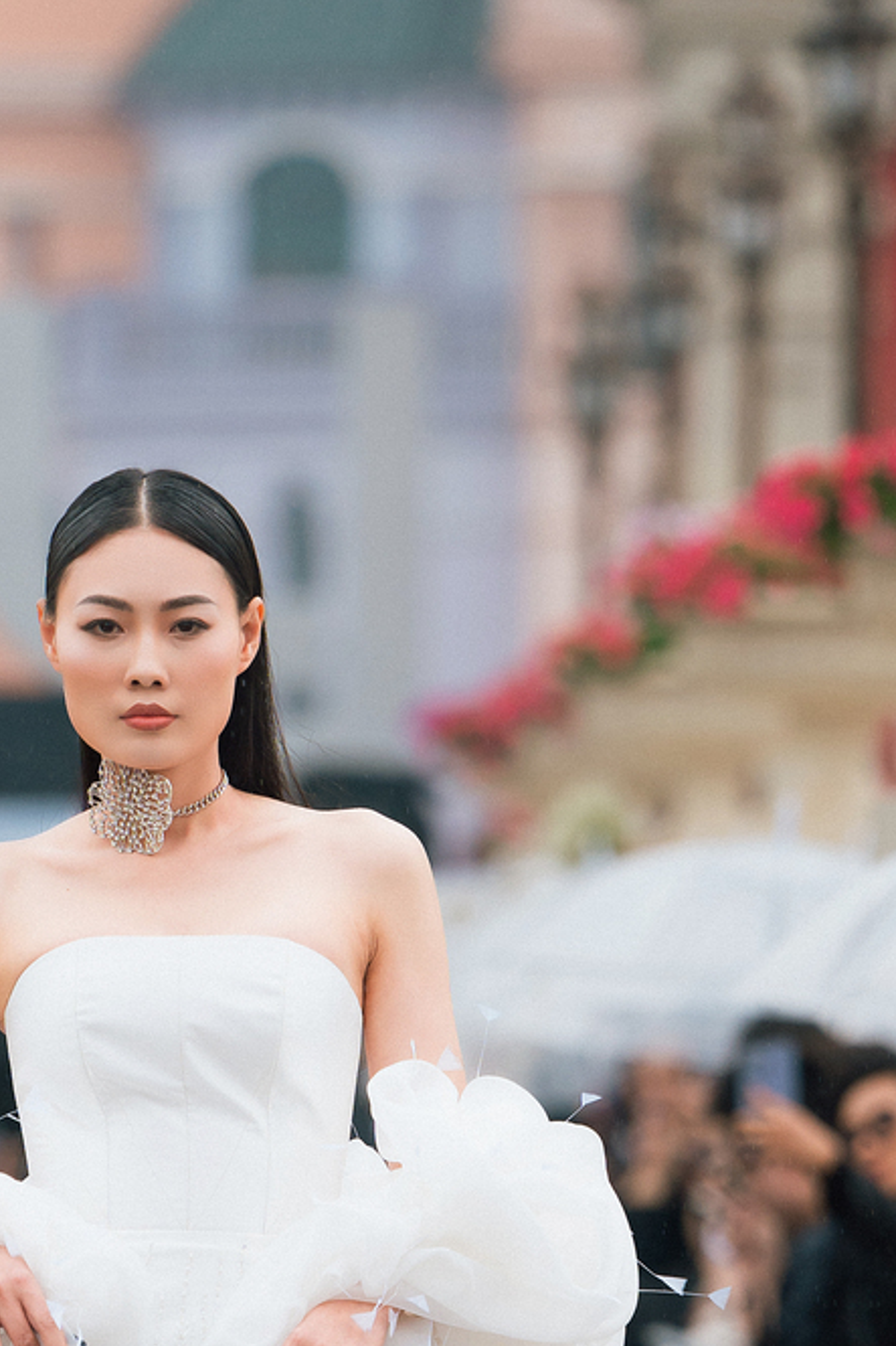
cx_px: 154
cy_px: 1478
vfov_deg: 4.5
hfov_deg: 3.0
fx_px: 17218
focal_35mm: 461
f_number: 3.5
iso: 500
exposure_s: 1/500
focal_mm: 175
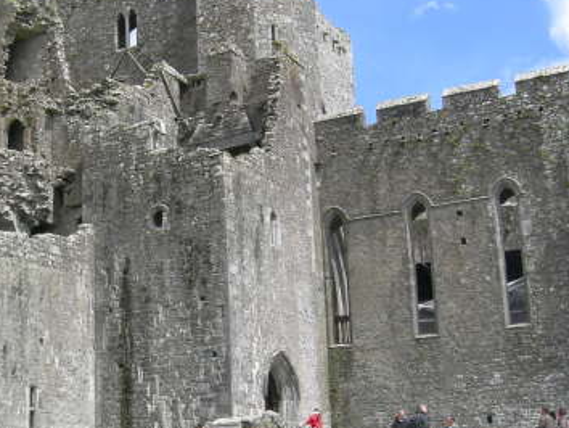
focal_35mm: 65
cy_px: 220
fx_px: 1069
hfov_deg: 29.2
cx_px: 119
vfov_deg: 22.6
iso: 64
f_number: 6
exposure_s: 1/260
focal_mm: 7.5
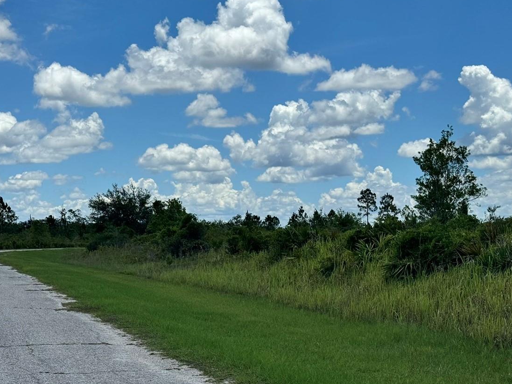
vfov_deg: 20.9
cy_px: 259
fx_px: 1035
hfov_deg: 27.8
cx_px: 228
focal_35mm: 70
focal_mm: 6.76
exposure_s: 1/5848
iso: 64
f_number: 1.78
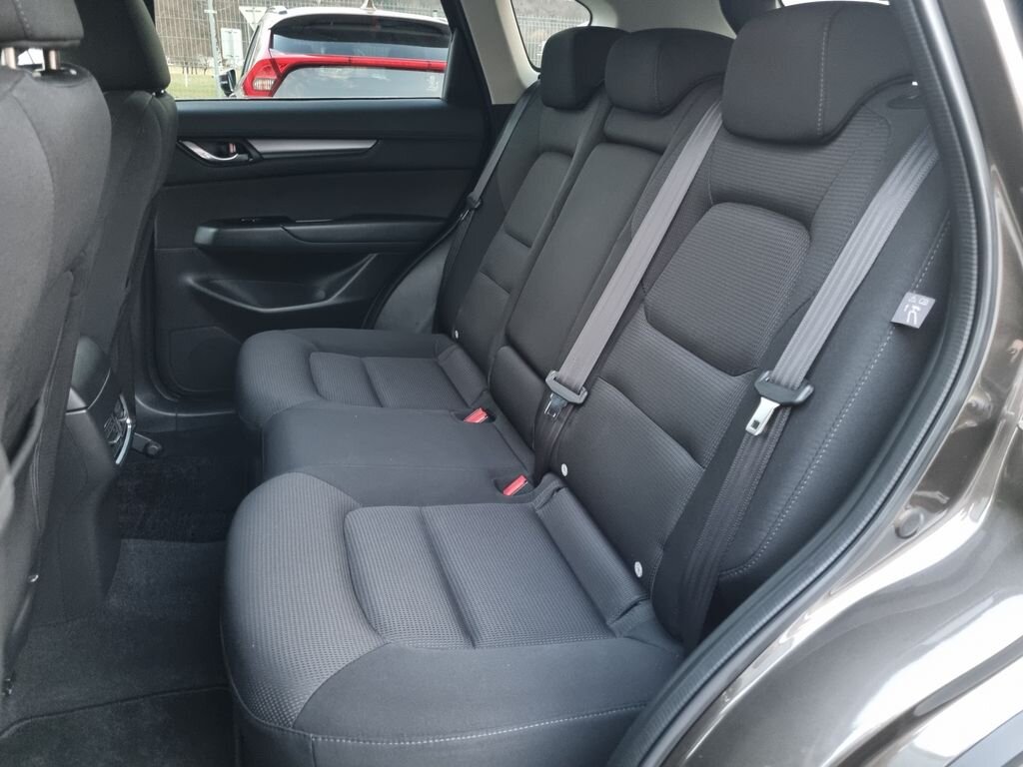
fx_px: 768
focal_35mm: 26
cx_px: 512
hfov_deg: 67.3
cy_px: 384
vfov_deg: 53.1
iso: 640
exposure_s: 1/25
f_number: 1.8
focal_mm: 5.4
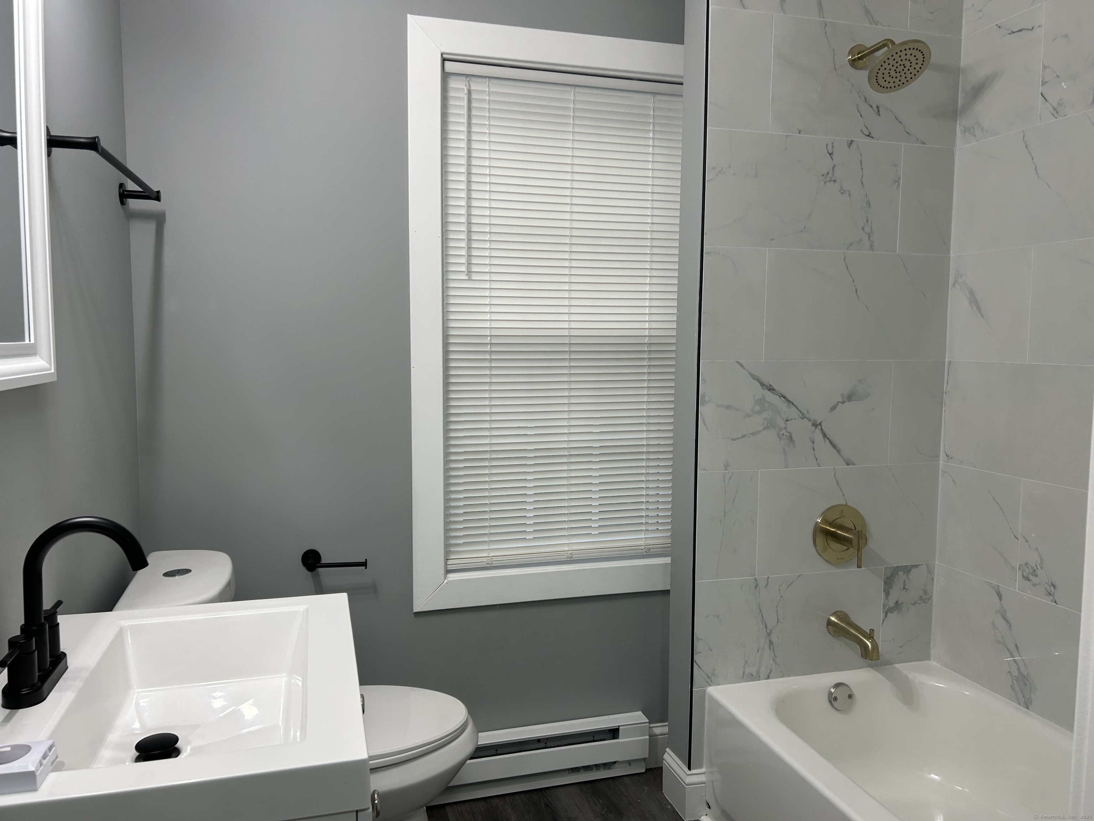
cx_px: 547
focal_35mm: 26
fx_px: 822
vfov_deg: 53.1
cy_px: 410
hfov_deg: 67.3
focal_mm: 5.7
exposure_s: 1/120
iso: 40
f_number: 1.5
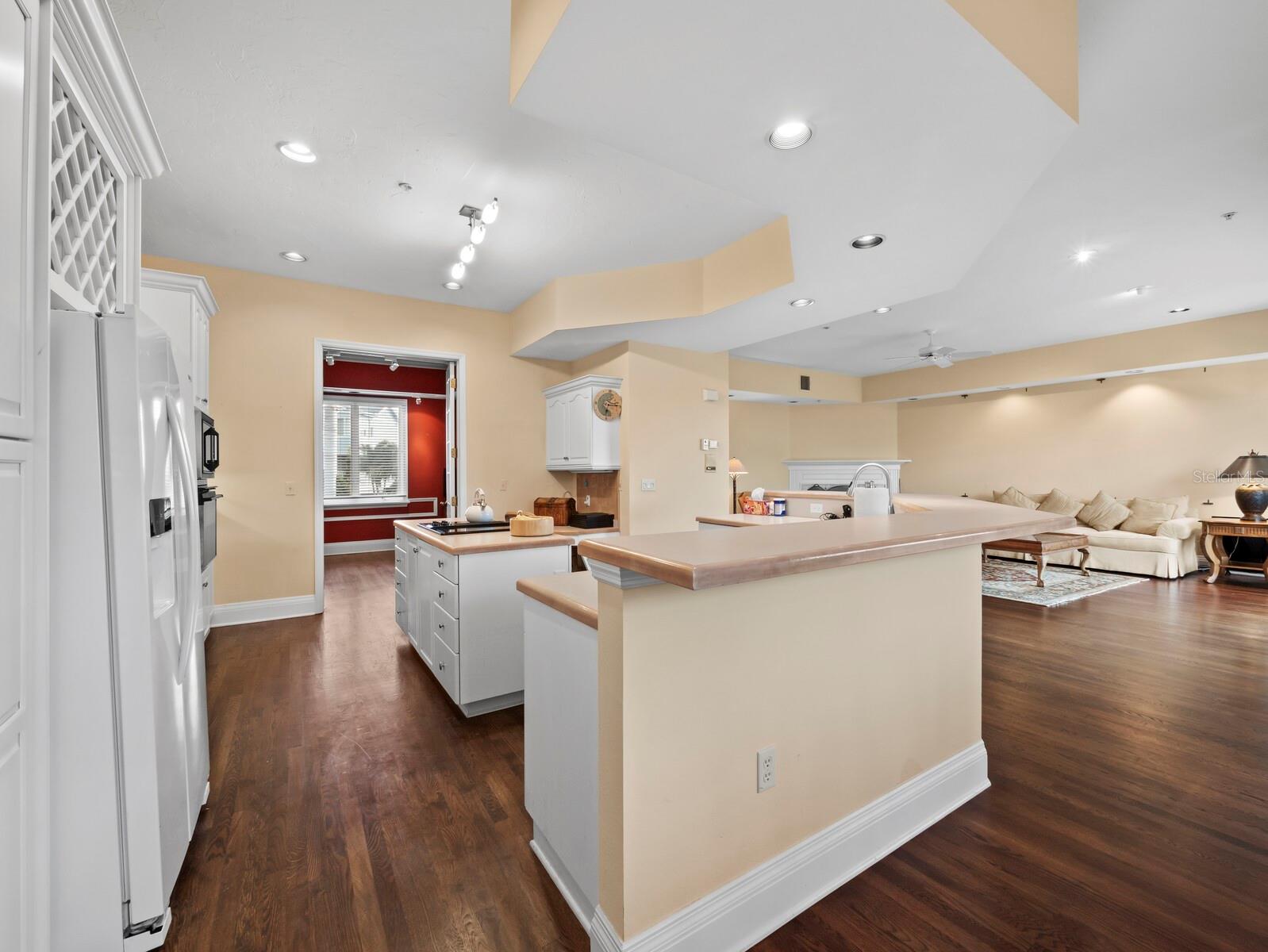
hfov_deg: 102.0
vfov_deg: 85.7
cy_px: 476
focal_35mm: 14
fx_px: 513
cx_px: 634
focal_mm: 7
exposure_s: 1/2.5
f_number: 11
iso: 320
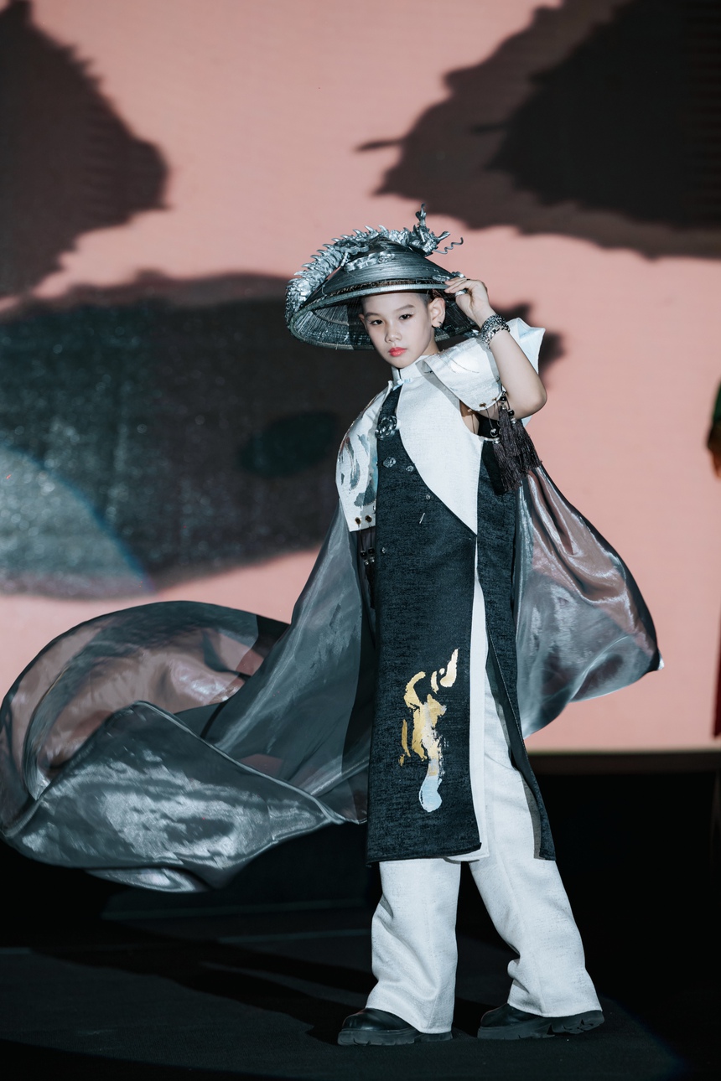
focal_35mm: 178
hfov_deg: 7.7
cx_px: 360
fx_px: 5347
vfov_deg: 11.5
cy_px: 540
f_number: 4.5
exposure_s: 1/250
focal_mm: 178
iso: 320
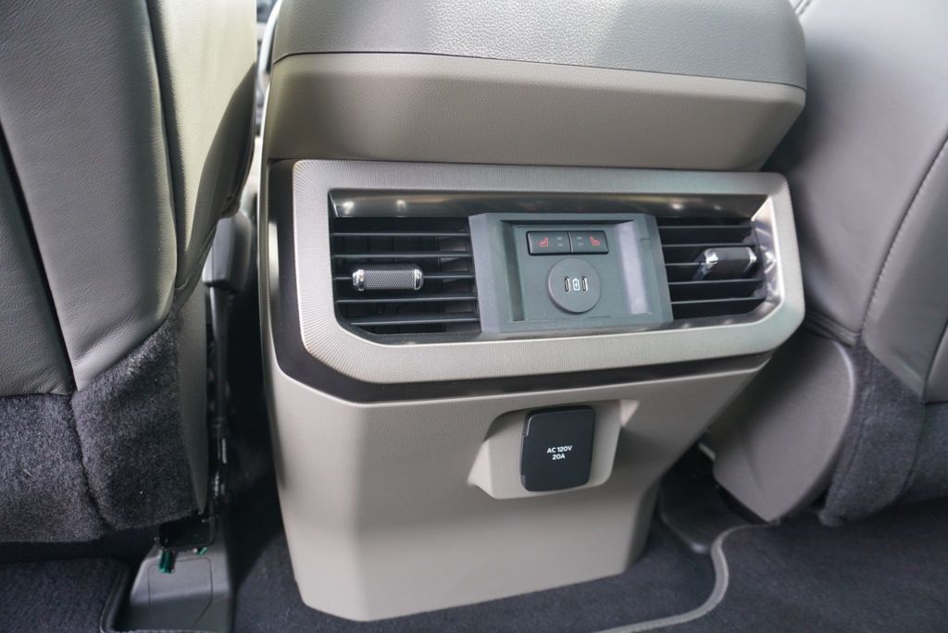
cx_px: 474
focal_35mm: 24
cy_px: 316
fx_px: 632
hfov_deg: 73.7
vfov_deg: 53.2
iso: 640
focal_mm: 16
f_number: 4
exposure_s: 1/60
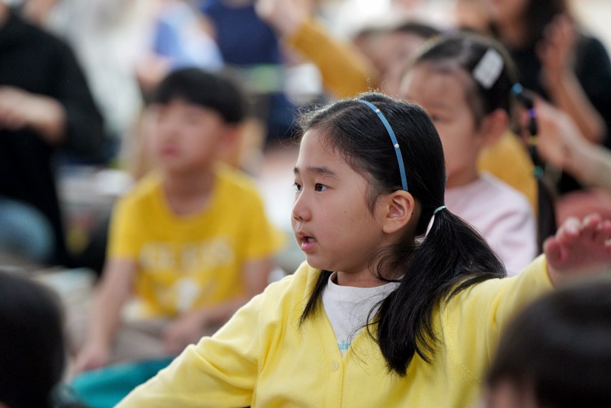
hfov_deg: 10.3
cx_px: 306
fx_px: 3394
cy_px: 204
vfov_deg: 6.9
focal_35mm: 200
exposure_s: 1/250
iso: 2500
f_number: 4
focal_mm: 200
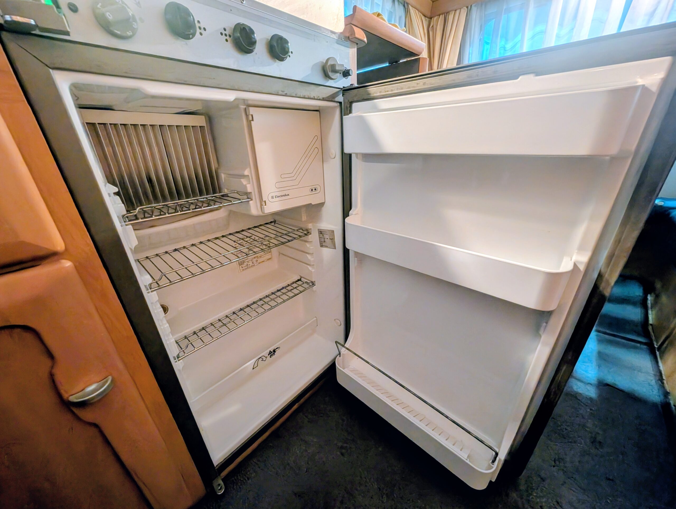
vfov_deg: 94.6
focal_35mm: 12
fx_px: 235
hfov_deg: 110.5
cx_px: 338
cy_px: 254
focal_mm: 2.02
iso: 377
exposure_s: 1/25
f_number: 1.7
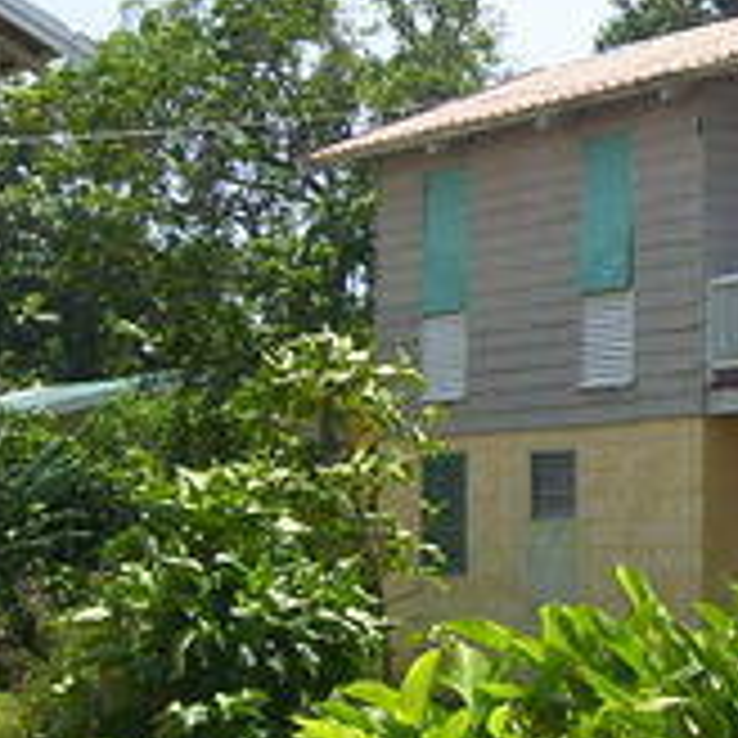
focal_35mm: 124
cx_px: 675
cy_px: 261
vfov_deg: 14.0
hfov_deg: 13.9
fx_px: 2991
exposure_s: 1/500
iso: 80
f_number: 4.8
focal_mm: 6
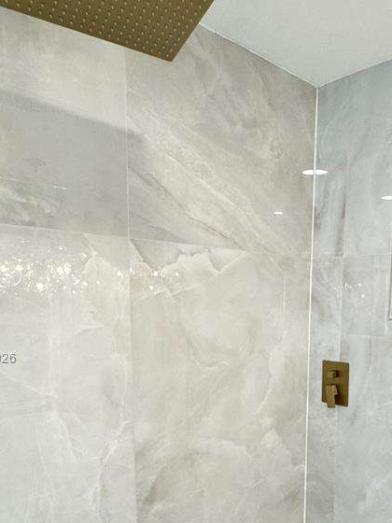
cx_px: 262
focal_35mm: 30
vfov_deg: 58.3
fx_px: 453
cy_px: 359
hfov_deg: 46.1
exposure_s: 1/120
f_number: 2.2
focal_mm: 2.22
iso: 80
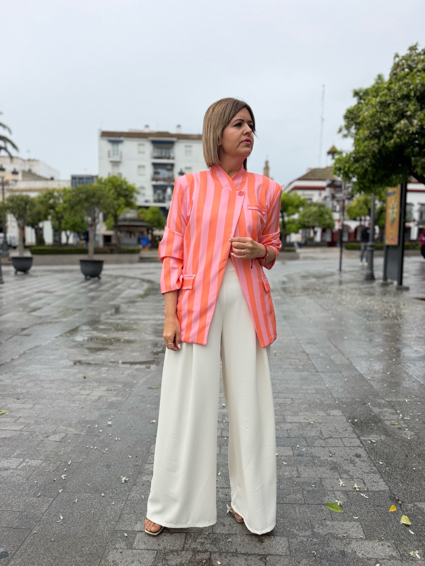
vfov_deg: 71.6
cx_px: 212
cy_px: 283
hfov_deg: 56.8
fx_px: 393
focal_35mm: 24
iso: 80
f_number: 1.78
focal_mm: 6.76
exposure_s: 1/4975
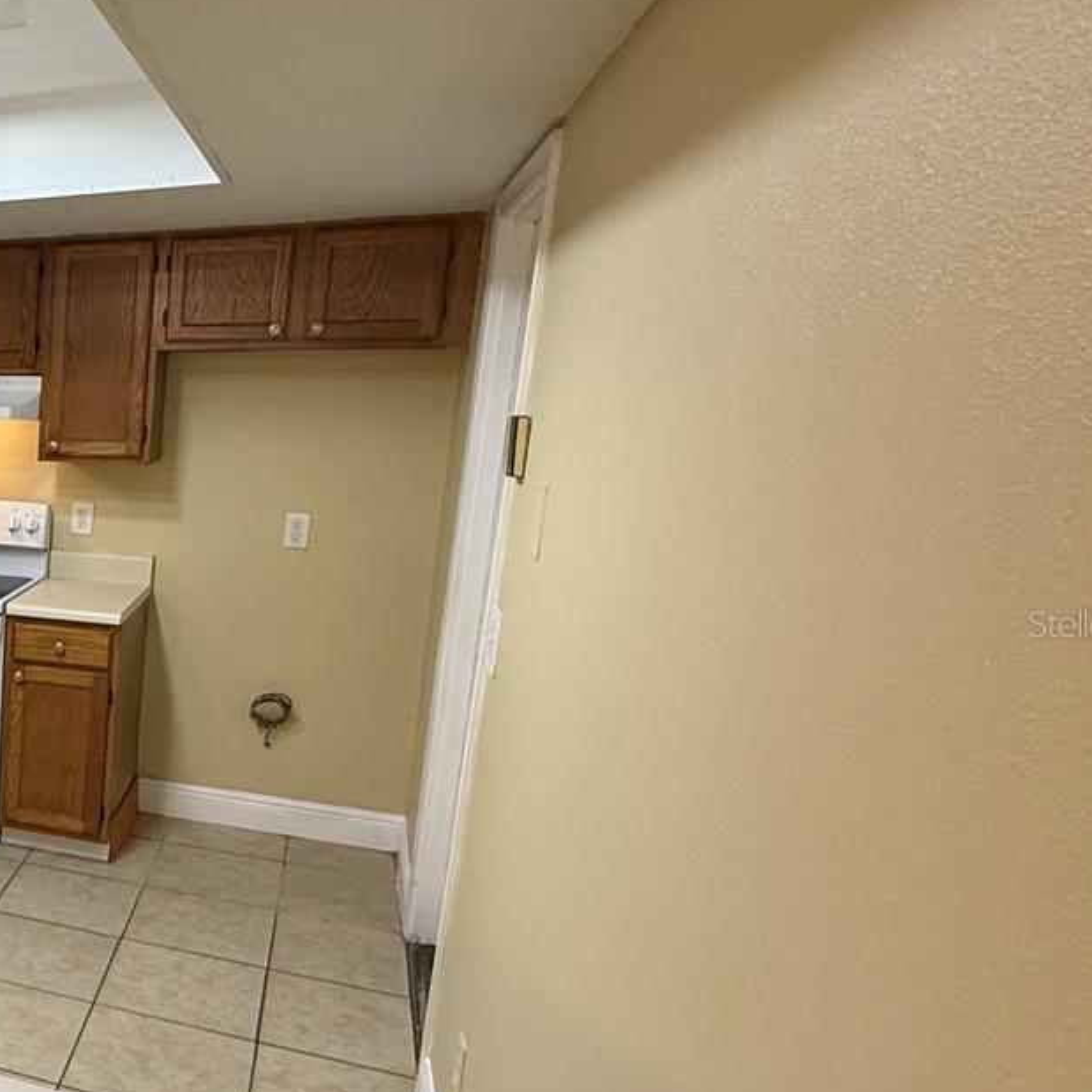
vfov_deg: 50.9
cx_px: -217
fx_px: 1142
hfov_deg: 38.1
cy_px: 623
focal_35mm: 32
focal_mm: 2.22
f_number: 2.2
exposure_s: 1/120
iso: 250
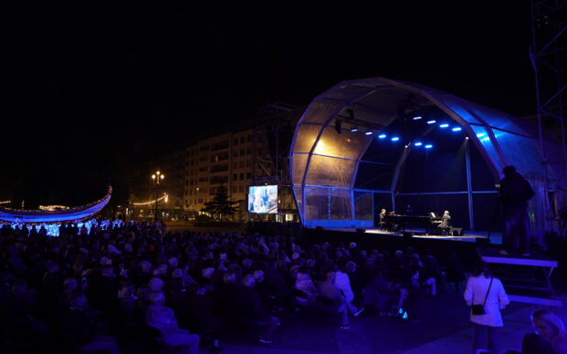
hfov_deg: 74.6
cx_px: 254
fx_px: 371
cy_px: 162
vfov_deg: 51.0
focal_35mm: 24
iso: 1250
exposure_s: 1/80
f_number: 2.8
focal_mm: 21
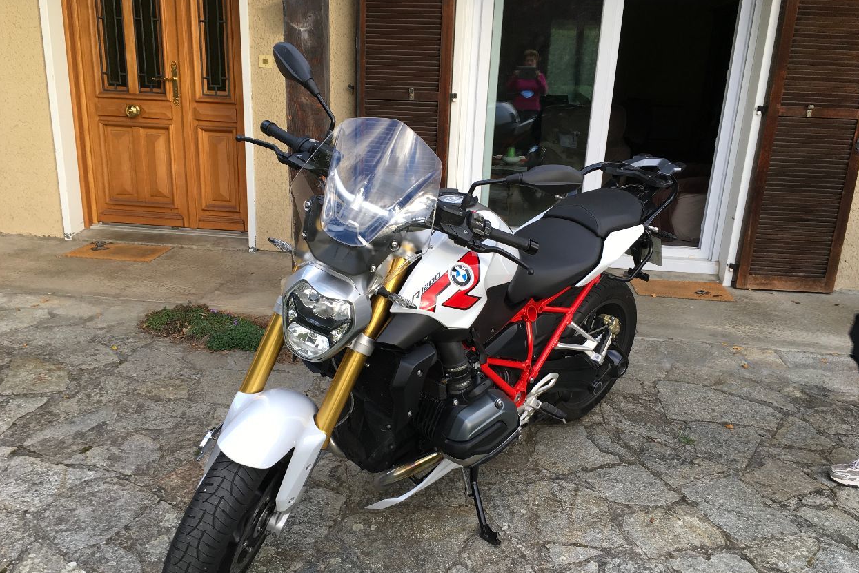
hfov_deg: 60.3
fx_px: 740
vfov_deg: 42.3
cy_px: 314
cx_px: 424
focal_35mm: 31
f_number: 2.2
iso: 25
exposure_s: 1/100
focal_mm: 4.15
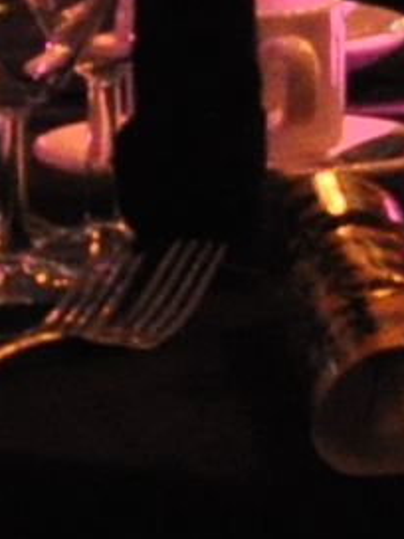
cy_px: -474
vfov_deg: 2.6
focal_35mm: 766
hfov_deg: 1.9
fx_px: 11915
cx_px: 1376
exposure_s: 1/10
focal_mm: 45
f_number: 5.3
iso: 1600
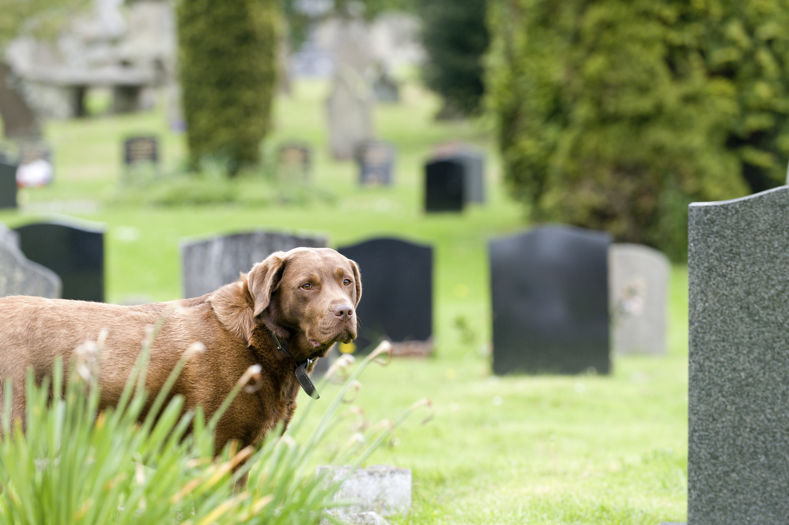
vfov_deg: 8.3
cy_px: 279
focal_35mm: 165
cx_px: 371
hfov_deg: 12.5
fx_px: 3614
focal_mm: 155
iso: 640
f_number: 4
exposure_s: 1/1250
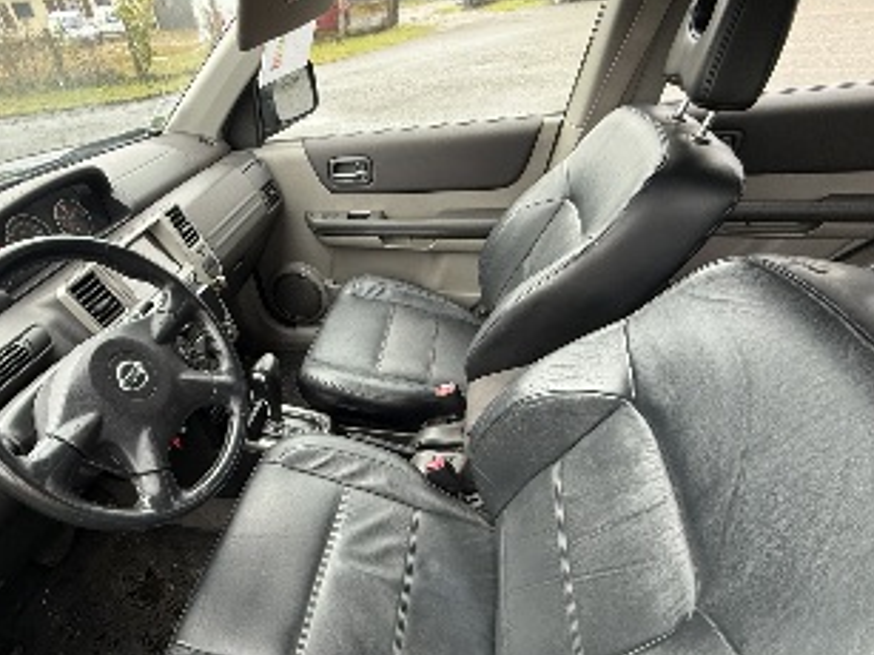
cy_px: 421
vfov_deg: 67.3
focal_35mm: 19
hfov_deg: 83.3
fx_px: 480
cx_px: 336
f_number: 2.2
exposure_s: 1/99
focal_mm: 2.22
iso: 320
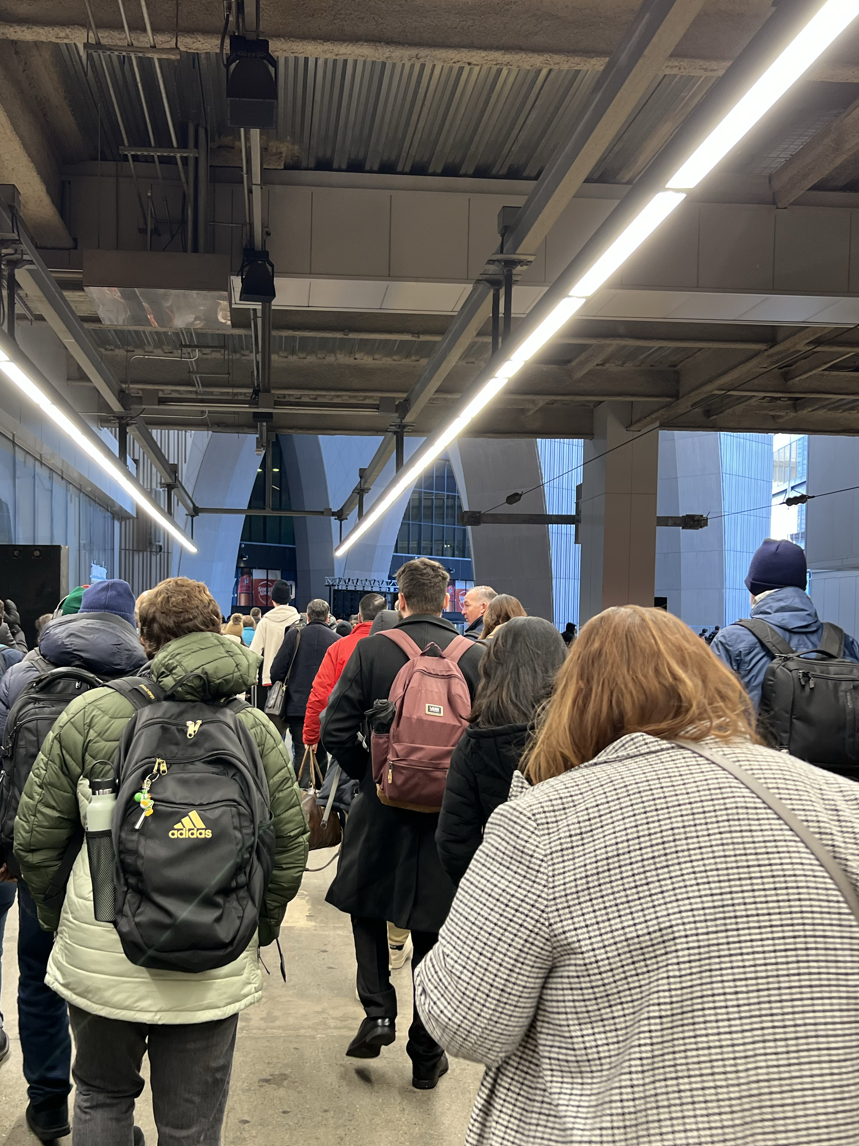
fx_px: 1125
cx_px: 336
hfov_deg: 41.6
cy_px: 658
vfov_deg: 53.8
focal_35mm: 34
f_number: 1.5
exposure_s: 1/70
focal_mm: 5.7
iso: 125
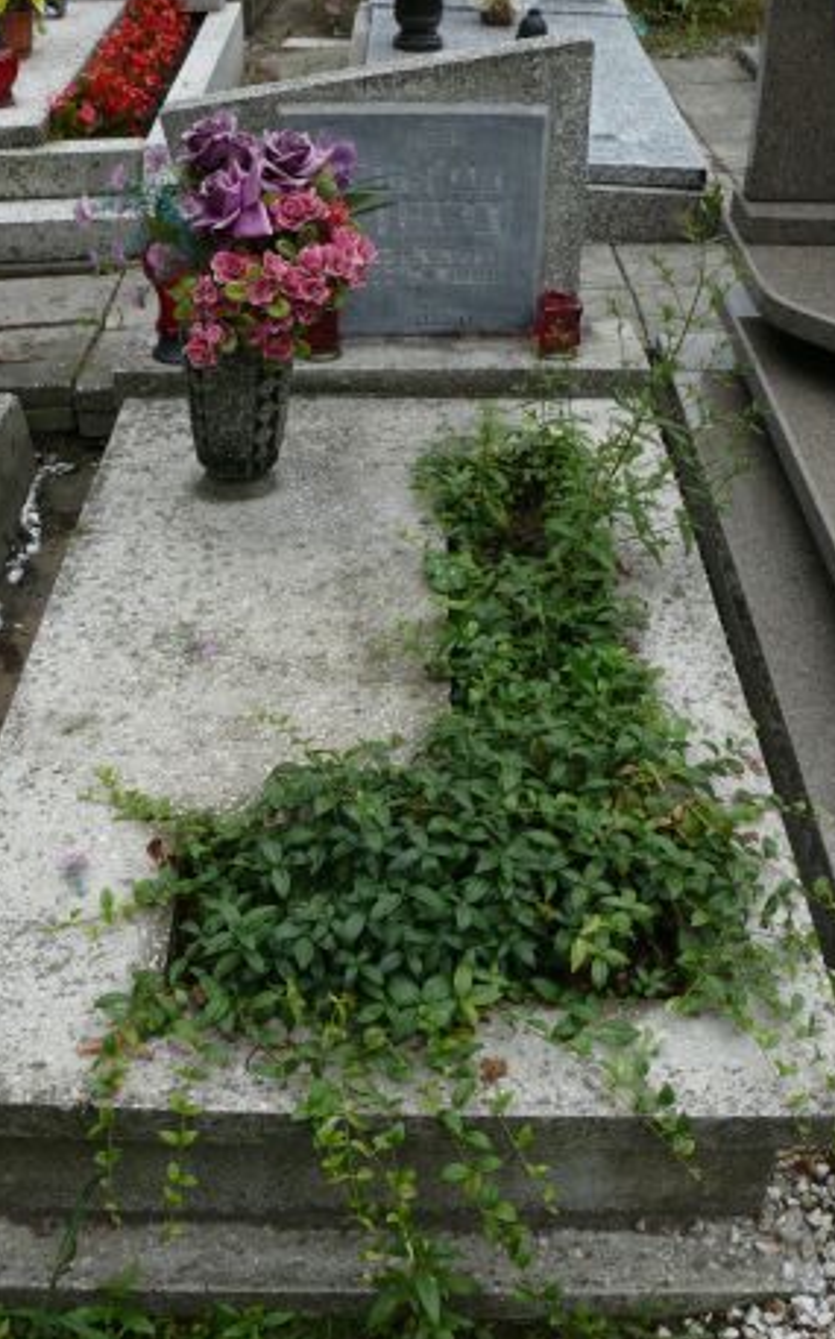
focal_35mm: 39
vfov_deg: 50.4
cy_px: 691
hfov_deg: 32.7
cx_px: 369
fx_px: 1422
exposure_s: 1/125
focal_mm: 7.4
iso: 100
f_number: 4
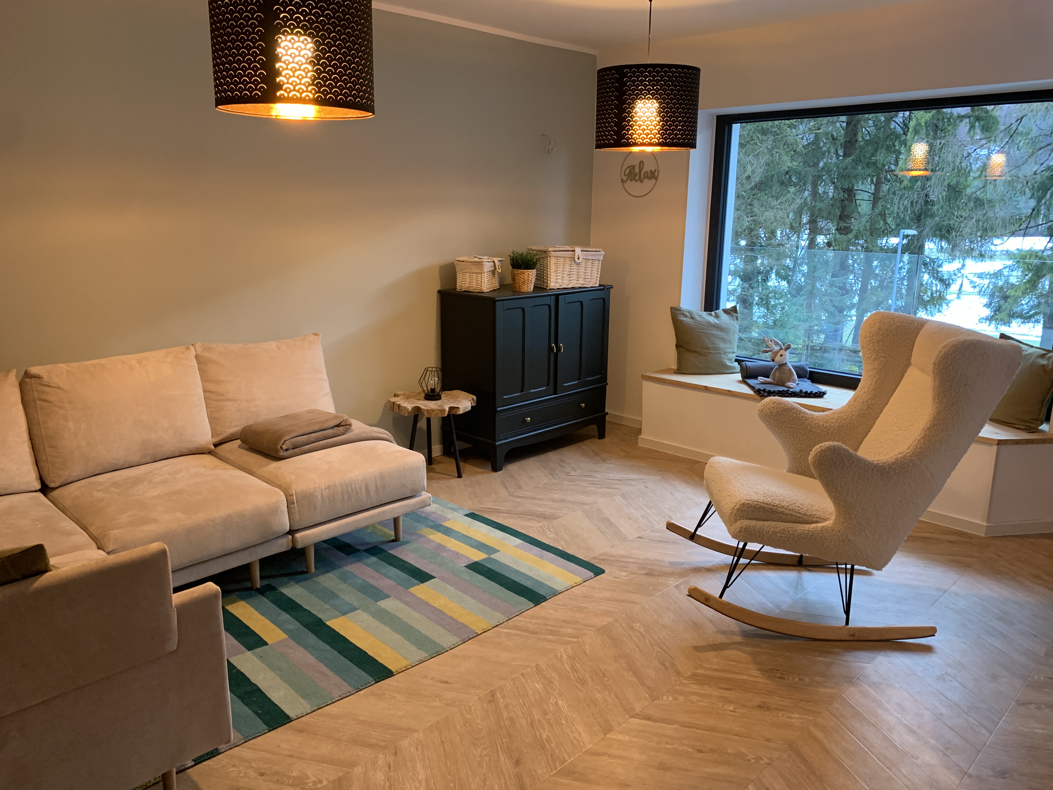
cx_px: 526
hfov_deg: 67.3
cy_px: 395
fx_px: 791
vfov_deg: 53.1
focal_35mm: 26
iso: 160
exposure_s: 1/50
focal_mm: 4.25
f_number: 1.8
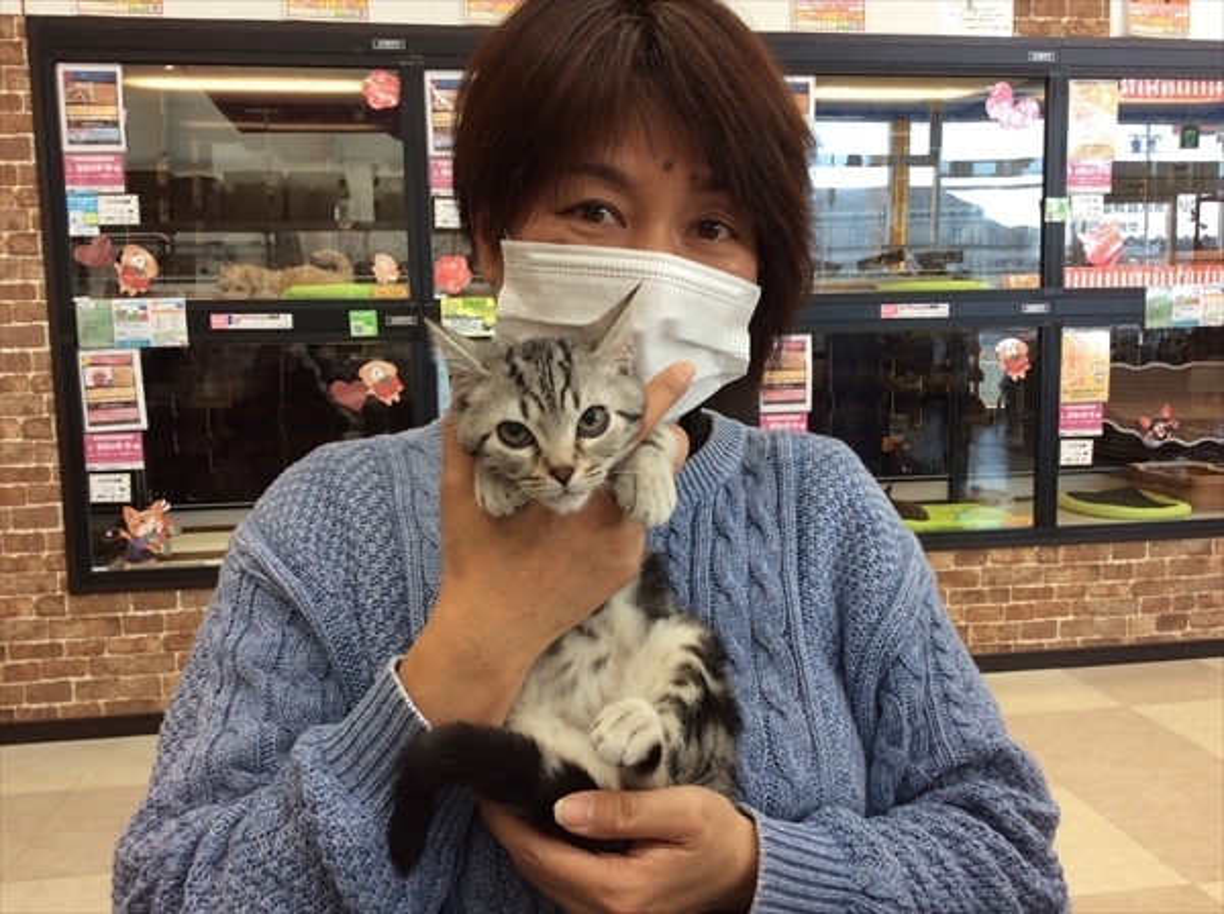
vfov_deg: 44.0
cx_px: 612
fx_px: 1130
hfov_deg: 56.9
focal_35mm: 32
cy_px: 457
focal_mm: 3.3
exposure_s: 1/40
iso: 40
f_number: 2.4
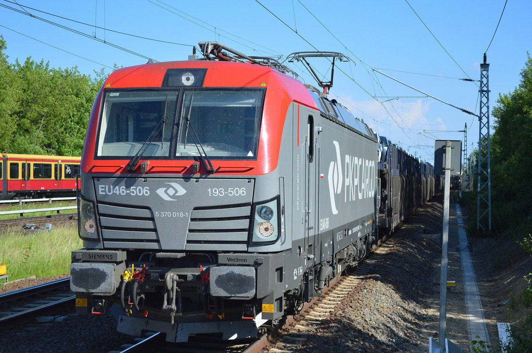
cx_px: 266
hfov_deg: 29.9
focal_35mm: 68
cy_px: 176
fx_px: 996
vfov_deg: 20.1
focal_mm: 45
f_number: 5.6
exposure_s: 1/1600
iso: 400
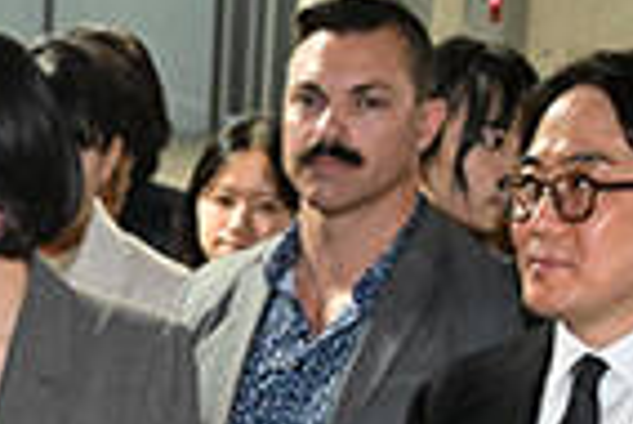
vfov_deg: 8.1
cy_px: 859
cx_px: -316
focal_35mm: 162
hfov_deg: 12.1
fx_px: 2851
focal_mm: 36
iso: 10000
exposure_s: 1/250
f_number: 5.6
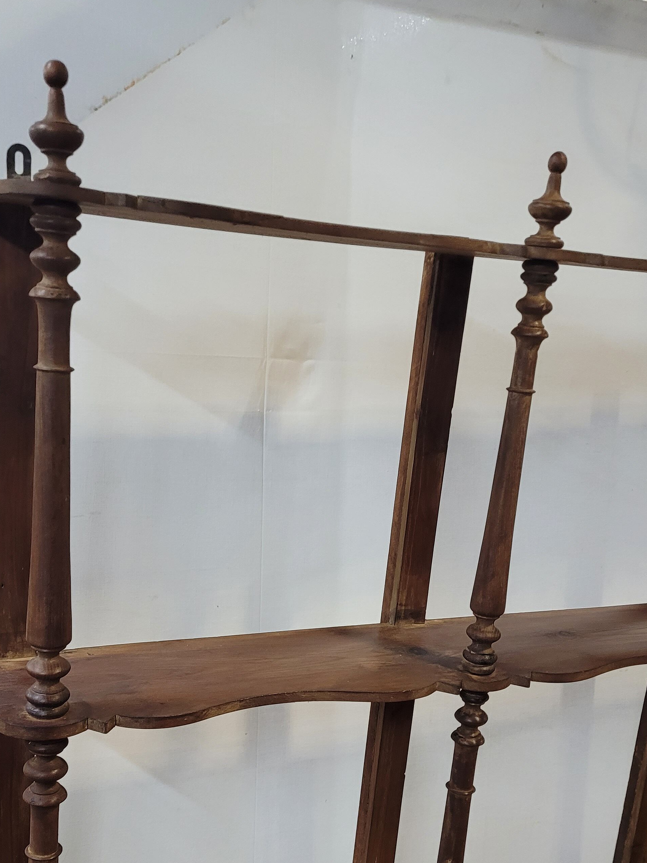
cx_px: 290
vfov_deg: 45.1
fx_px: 1022
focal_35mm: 41
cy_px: 579
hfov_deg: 35.1
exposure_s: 1/50
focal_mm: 5.4
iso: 320
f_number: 1.8
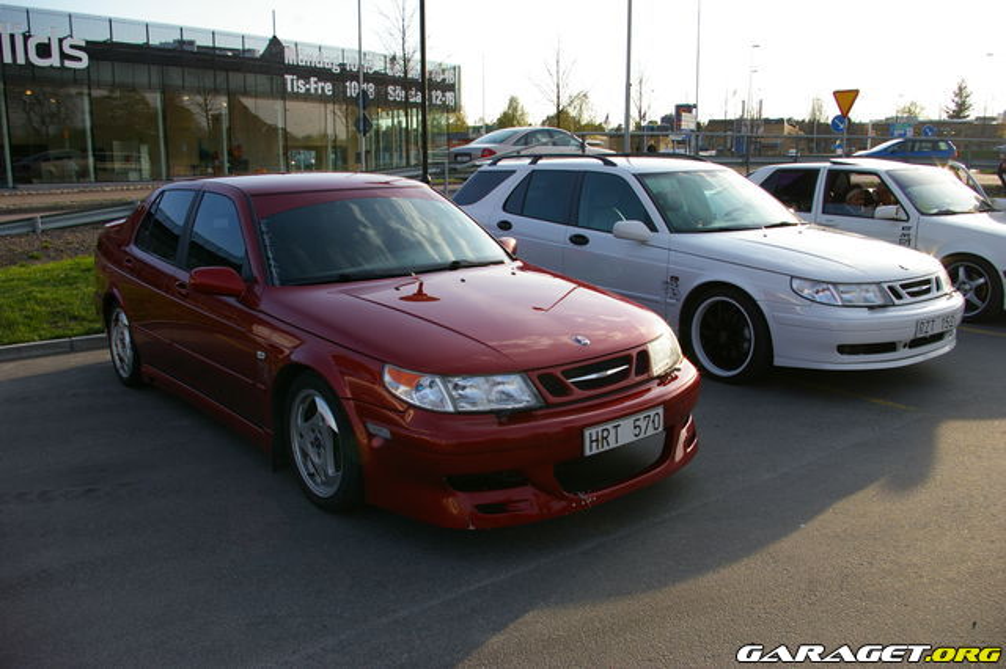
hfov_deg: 62.0
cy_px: 334
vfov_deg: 43.6
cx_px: 503
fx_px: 838
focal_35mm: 30
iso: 200
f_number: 8
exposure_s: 1/180
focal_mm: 20
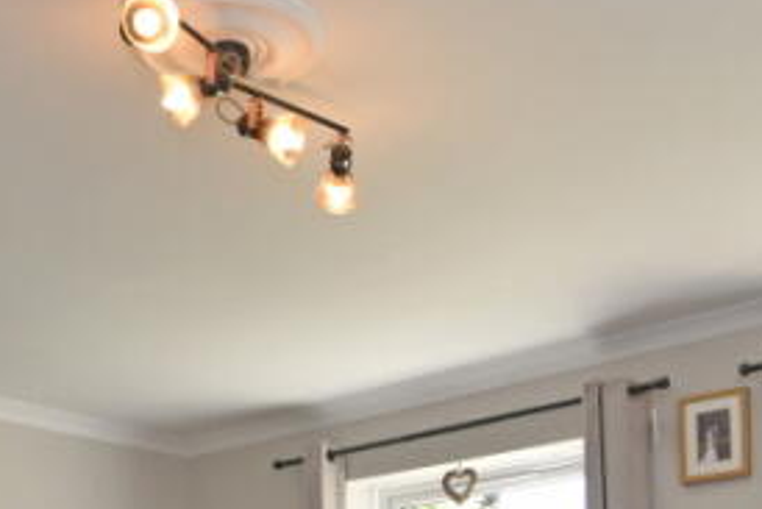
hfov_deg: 35.6
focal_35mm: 56
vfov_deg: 21.0
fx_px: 1186
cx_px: 378
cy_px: 736
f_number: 5
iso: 400
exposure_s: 1/200
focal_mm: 10
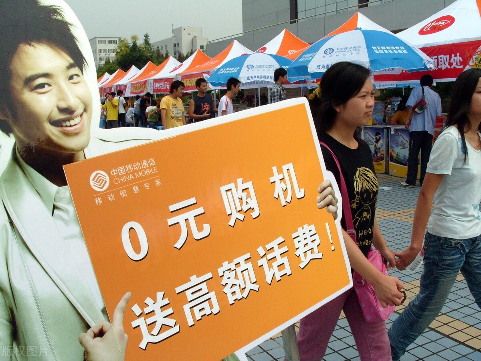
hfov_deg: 52.6
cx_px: 240
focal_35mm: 35
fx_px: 486
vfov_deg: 40.7
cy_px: 180
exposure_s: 1/1000
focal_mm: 7.8
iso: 200
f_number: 7.4
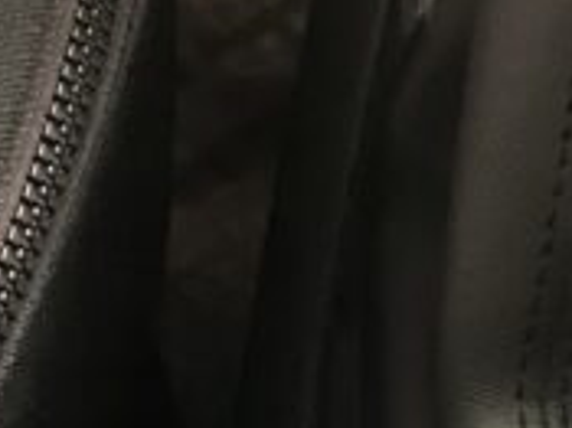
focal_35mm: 353
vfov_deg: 4.1
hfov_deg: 5.6
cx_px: 526
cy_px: 941
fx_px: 5829
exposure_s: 1/15
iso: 1250
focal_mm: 9
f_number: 2.8
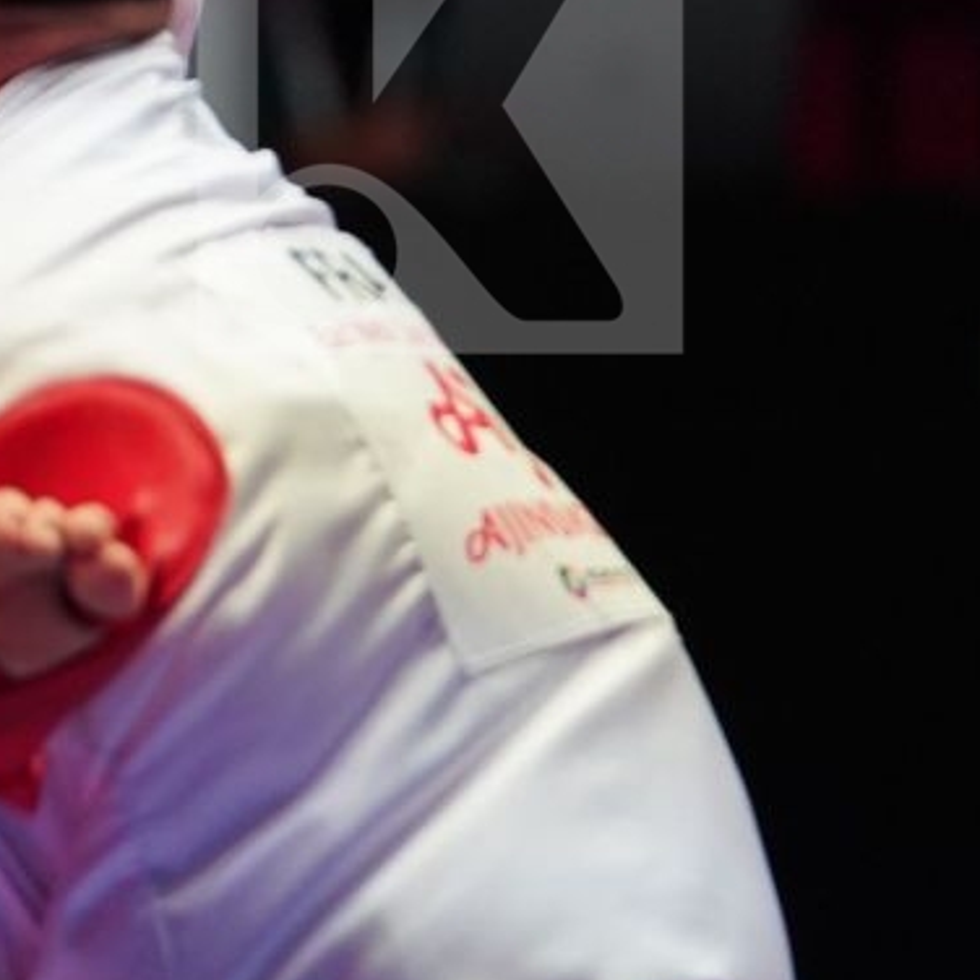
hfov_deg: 2.2
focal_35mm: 793
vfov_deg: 2.2
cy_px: 117
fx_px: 25400
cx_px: -443
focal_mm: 195
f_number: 2.8
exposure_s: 1/1000
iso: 1600
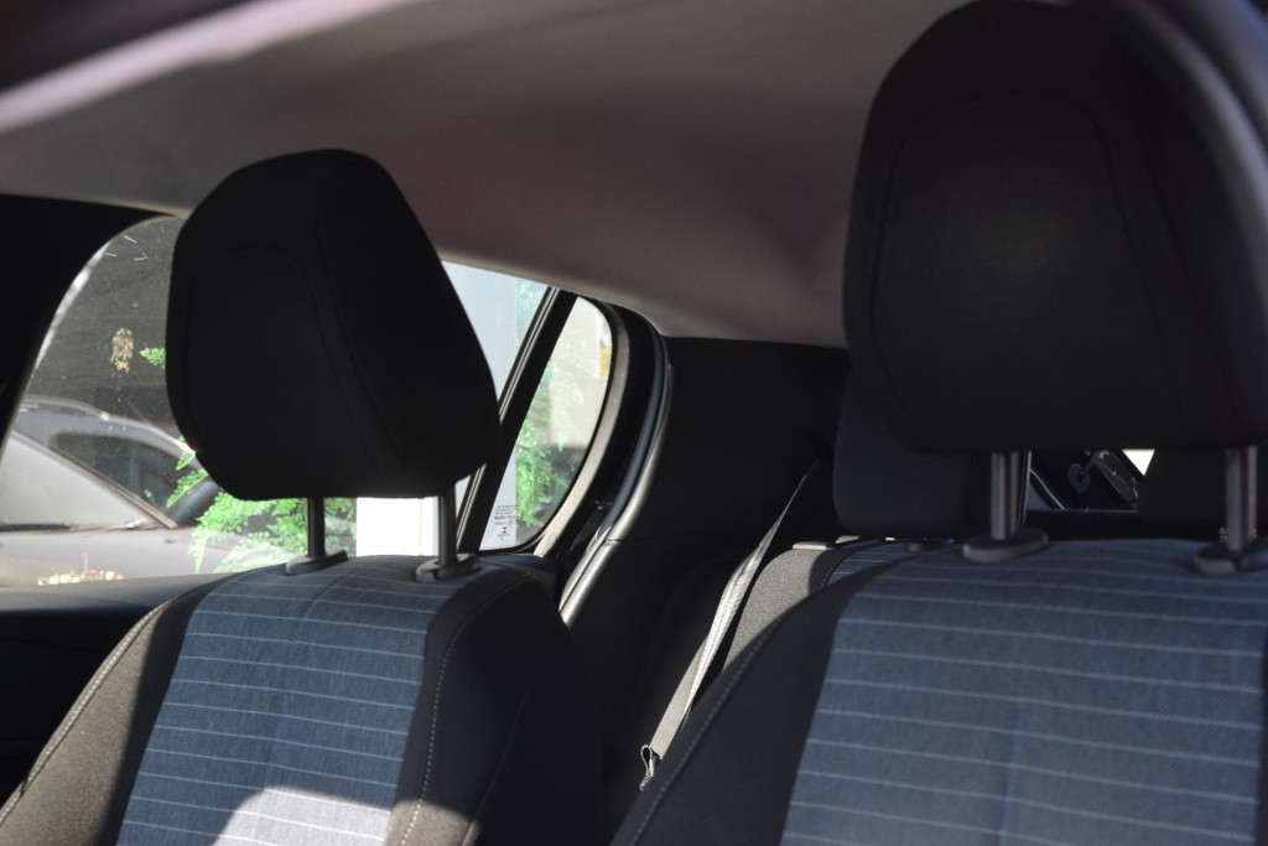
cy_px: 423
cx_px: 634
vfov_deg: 18.2
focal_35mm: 75
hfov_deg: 27.0
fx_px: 2642
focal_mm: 50
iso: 400
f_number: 7.1
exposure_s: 1/200
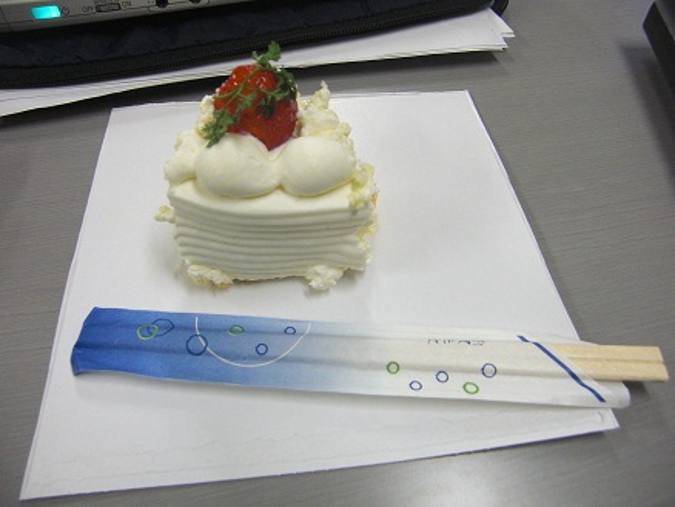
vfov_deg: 49.8
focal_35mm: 28
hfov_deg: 63.4
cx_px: 338
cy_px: 254
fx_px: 546
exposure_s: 1/50
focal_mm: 4.9
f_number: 2.6
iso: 200
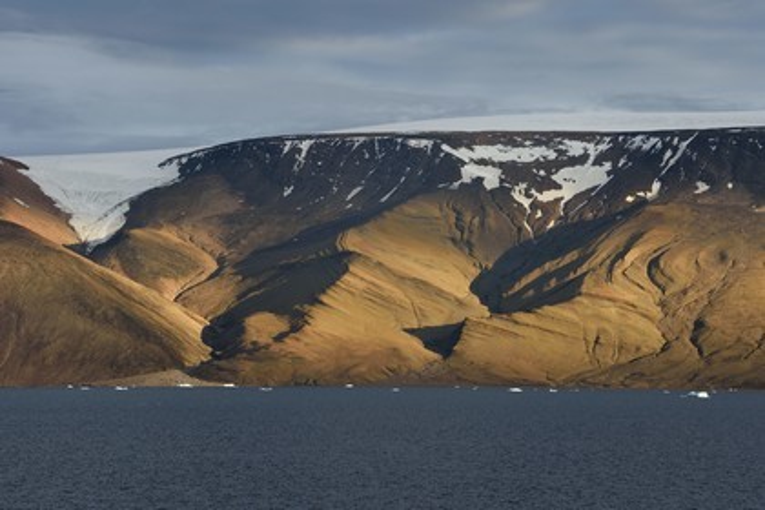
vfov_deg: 10.2
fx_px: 2869
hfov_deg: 15.2
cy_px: 255
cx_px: 382
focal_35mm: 135
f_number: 9
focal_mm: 135
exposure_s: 1/320
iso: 400
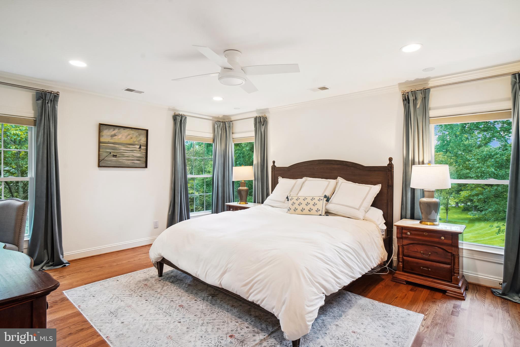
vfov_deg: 67.4
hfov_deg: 90.0
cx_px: 260
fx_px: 260
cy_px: 174
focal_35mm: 18
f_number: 8
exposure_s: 1/2.5
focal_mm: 18
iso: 100
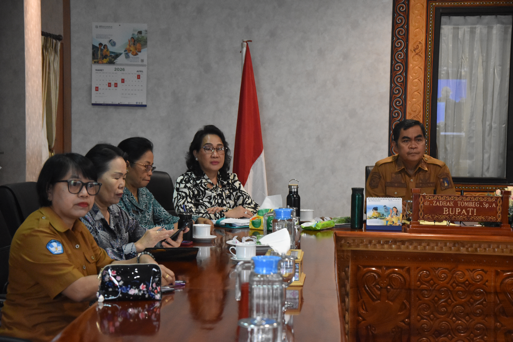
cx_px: 256
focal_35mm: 87
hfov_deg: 23.4
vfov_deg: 15.7
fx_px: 1240
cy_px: 171
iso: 3200
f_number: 5
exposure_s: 1/125
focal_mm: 58
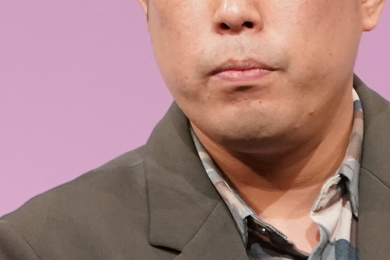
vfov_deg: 0.8
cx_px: 38
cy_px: 280
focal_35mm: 1719
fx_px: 18621
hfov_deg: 1.2
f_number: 5.6
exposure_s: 1/160
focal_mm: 336
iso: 5000
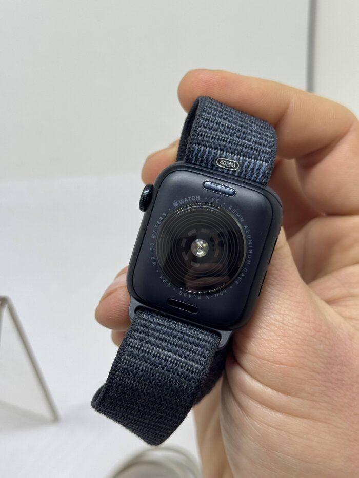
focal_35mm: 48
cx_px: 180
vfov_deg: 39.7
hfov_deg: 30.3
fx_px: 664
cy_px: 239
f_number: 1.78
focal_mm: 6.76
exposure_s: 1/121
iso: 64
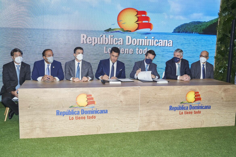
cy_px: 78
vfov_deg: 35.1
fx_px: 249
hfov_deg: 50.7
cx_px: 118
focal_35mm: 38
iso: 800
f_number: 5.6
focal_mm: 38
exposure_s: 1/160
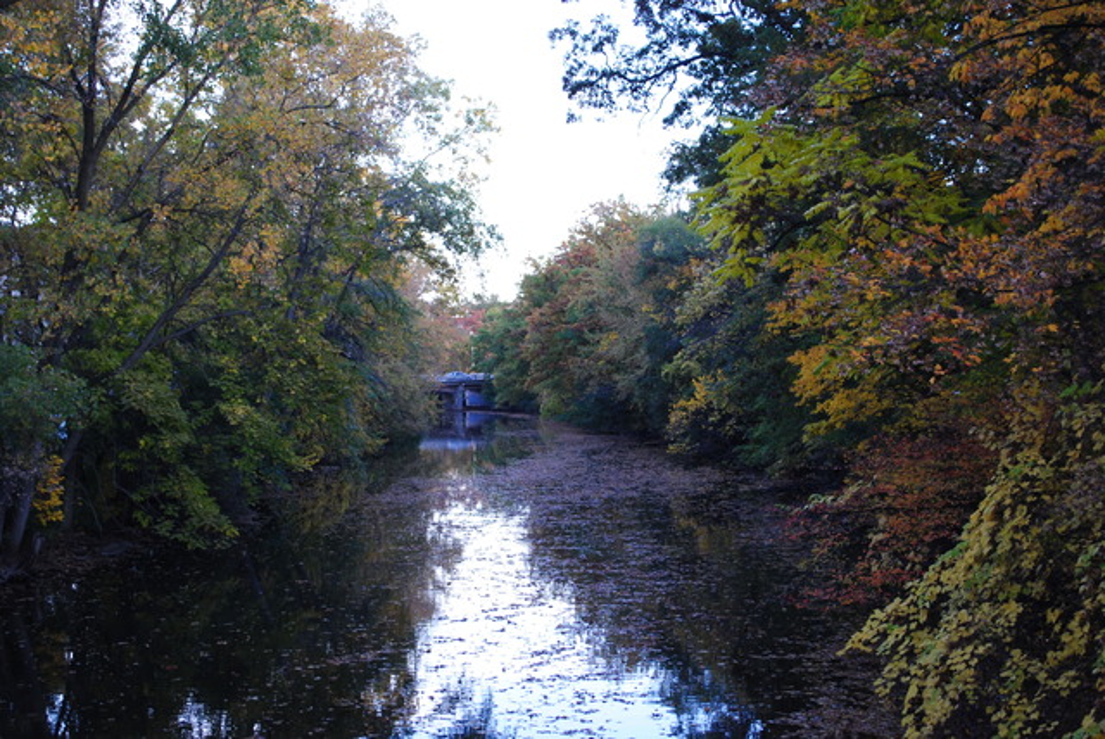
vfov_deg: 25.8
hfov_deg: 37.8
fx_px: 1613
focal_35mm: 52
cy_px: 370
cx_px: 552
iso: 220
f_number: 5
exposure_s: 1/60
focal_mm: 35
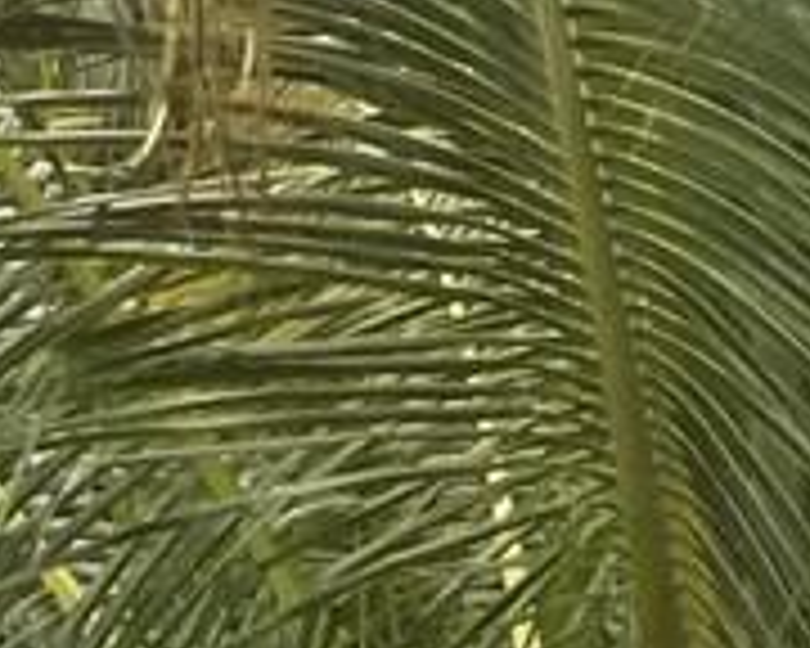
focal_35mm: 144
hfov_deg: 11.3
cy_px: -918
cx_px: -1112
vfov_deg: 9.5
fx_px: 3452
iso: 125
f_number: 1.6
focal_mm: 5.1
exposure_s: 1/121
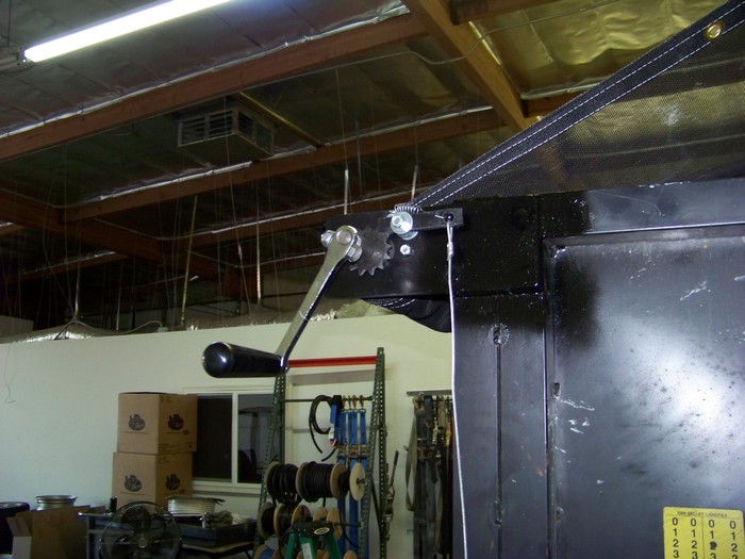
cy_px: 280
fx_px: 775
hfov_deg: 51.4
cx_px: 372
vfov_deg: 39.7
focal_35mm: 36
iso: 200
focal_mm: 5.85
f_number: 2.8
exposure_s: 1/30
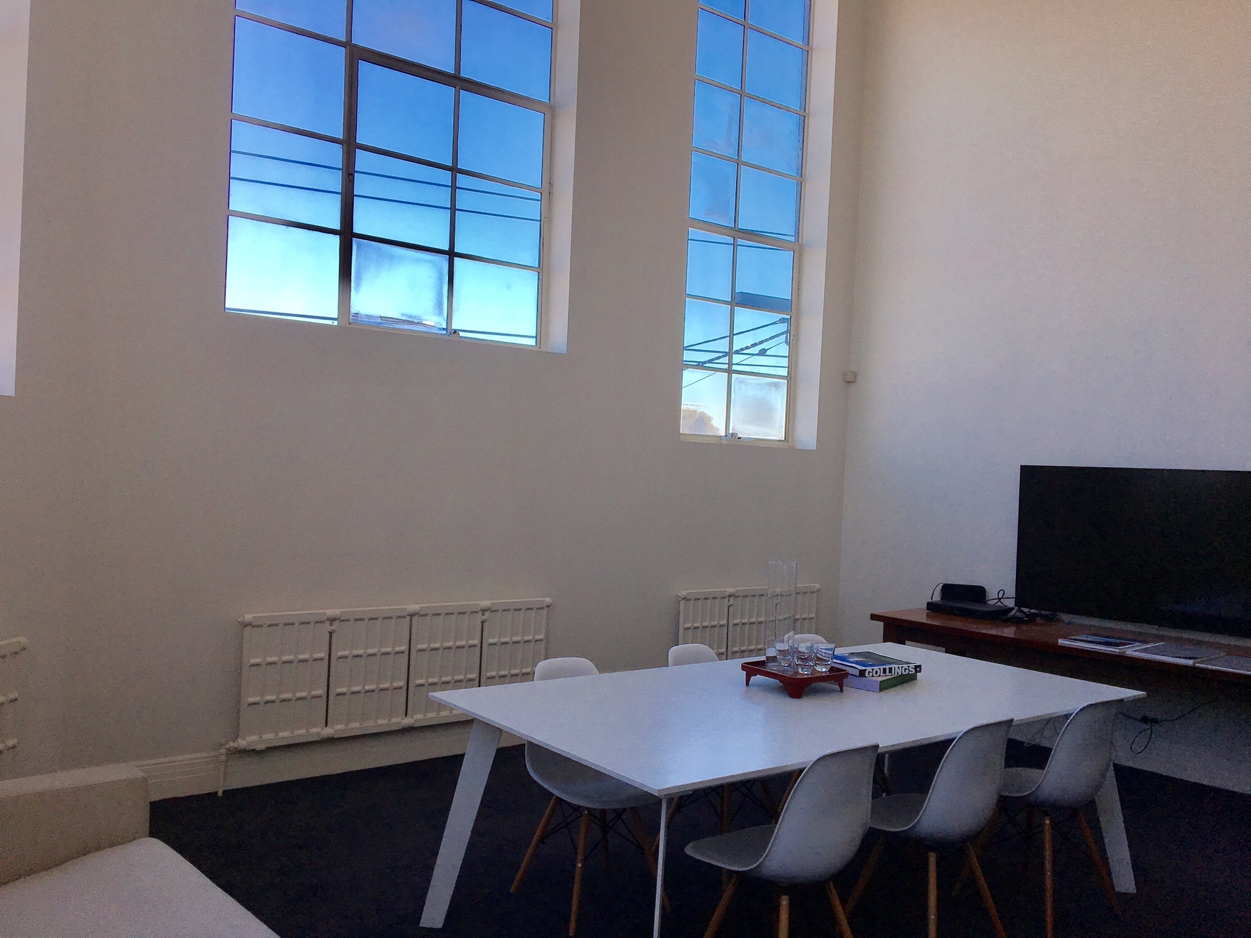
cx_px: 626
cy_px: 469
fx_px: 1048
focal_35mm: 29
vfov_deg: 48.2
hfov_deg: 61.7
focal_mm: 4.15
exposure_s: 1/346
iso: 25
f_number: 2.2
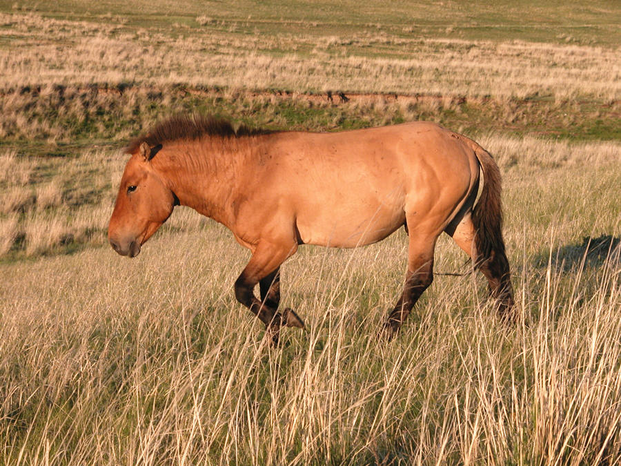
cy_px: 233
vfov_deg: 11.9
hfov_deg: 15.8
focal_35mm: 125
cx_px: 310
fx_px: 2242
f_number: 5.4
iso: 100
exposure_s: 1/332
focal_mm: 31.9
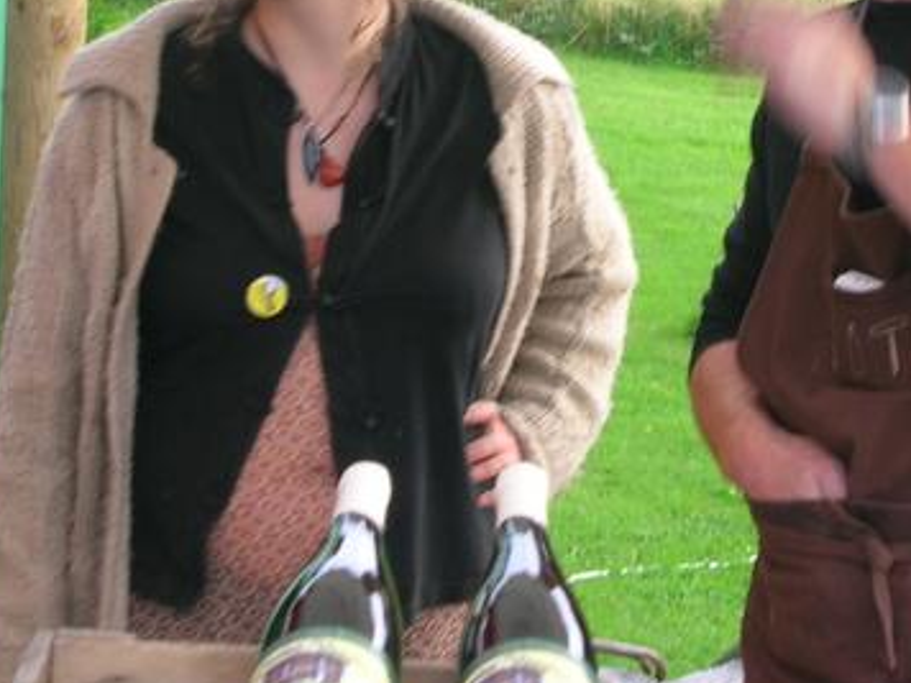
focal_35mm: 133
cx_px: 627
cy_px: 187
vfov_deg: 11.1
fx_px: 3500
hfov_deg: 14.8
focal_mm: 12.3
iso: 50
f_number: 4
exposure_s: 1/32
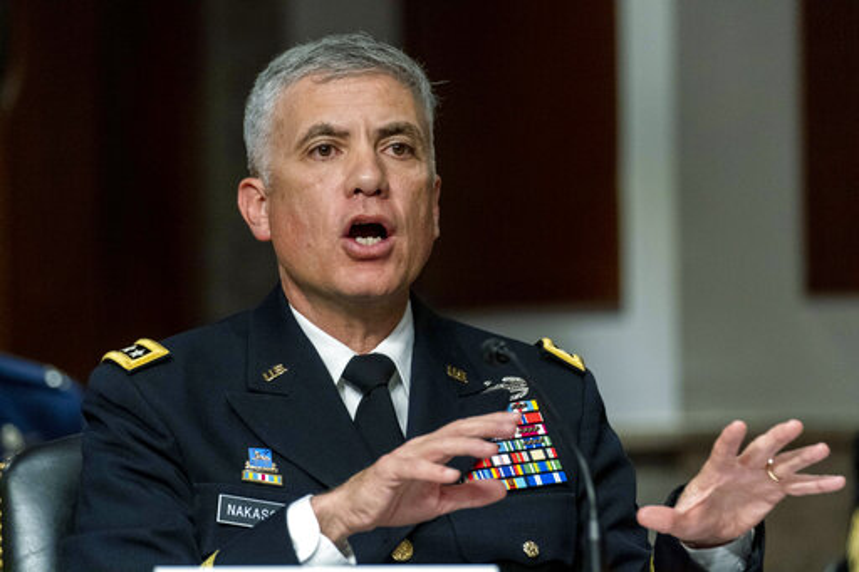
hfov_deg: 6.4
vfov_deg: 4.3
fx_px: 7680
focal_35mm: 322
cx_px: 430
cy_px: 286
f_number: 5.6
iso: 6400
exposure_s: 1/200
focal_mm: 322
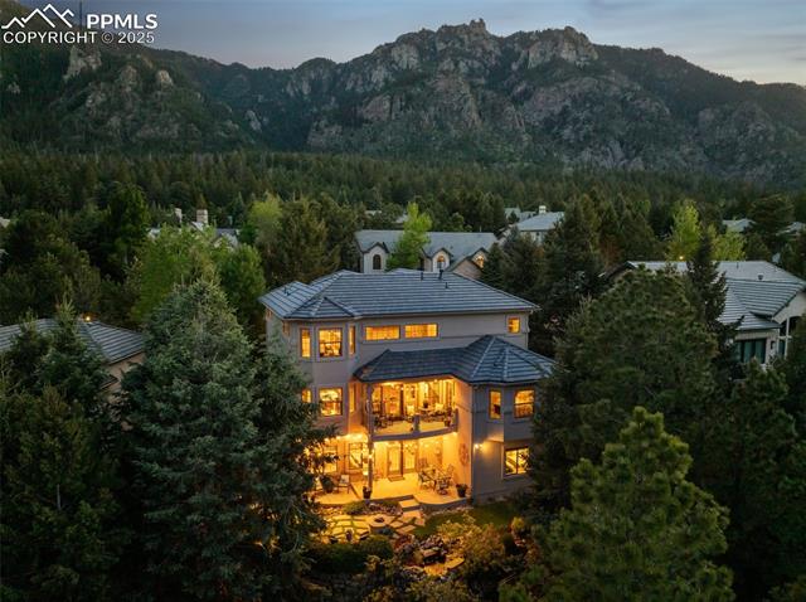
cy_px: 301
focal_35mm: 24
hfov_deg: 71.7
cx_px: 403
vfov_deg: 56.7
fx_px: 558
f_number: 2.8
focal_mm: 12.3
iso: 430
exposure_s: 1/13
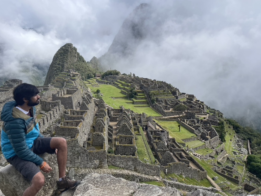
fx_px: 211
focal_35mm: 28
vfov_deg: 49.7
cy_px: 98
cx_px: 126
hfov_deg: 63.4
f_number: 1.6
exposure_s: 1/5618
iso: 50
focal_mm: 5.1
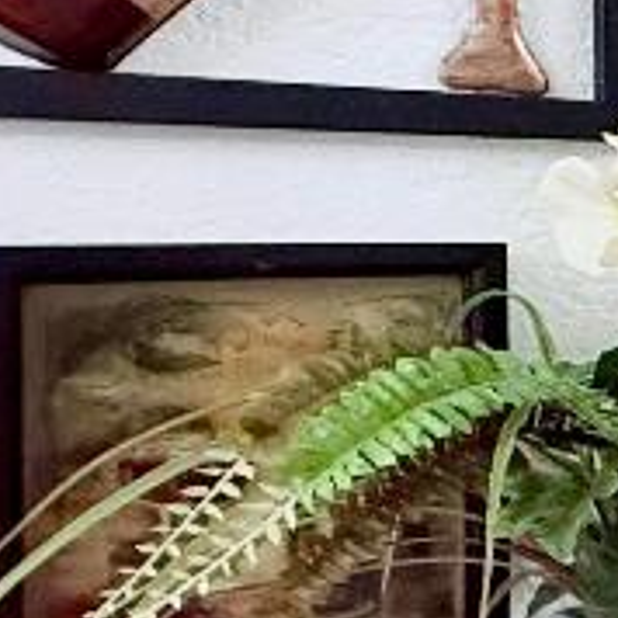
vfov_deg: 24.3
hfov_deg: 14.0
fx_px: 1434
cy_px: 240
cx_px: 1576
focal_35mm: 71
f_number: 2.2
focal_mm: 2.22
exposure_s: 1/60
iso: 640
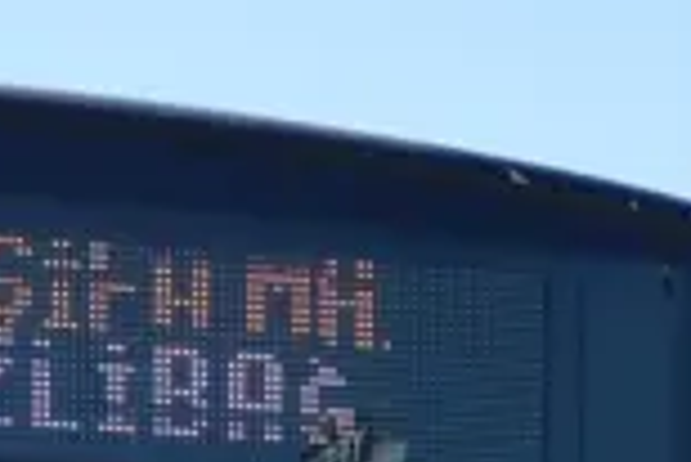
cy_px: 1274
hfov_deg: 8.0
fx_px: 4822
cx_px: -363
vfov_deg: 5.2
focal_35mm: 251
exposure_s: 1/200
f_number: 8
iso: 160
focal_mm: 44
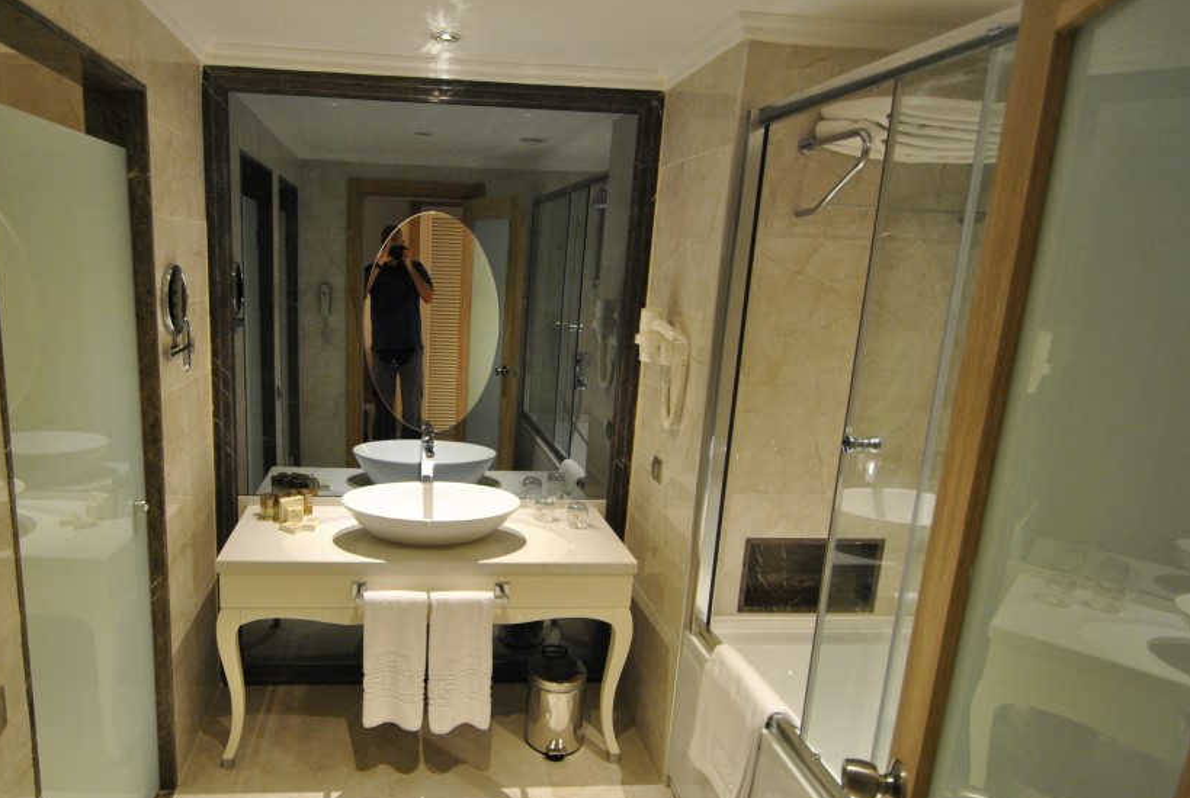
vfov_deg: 59.7
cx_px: 469
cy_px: 413
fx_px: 695
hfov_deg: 80.0
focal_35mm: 21
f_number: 3.5
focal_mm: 10
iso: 400
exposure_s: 1/25
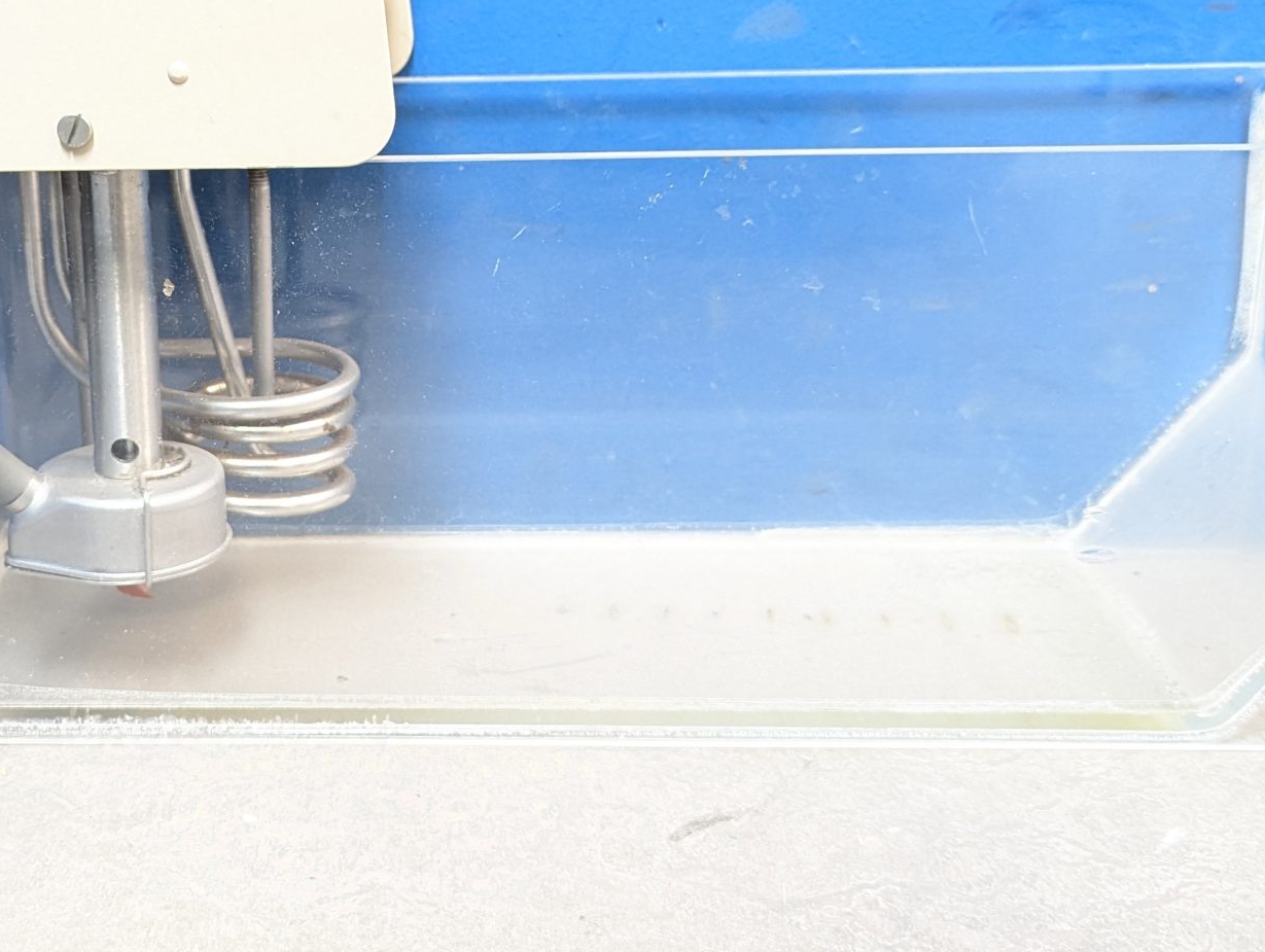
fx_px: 1830
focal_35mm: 50
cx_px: 389
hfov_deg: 37.6
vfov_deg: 29.1
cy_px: 372
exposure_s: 1/50
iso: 1243
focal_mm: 6.81
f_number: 1.85
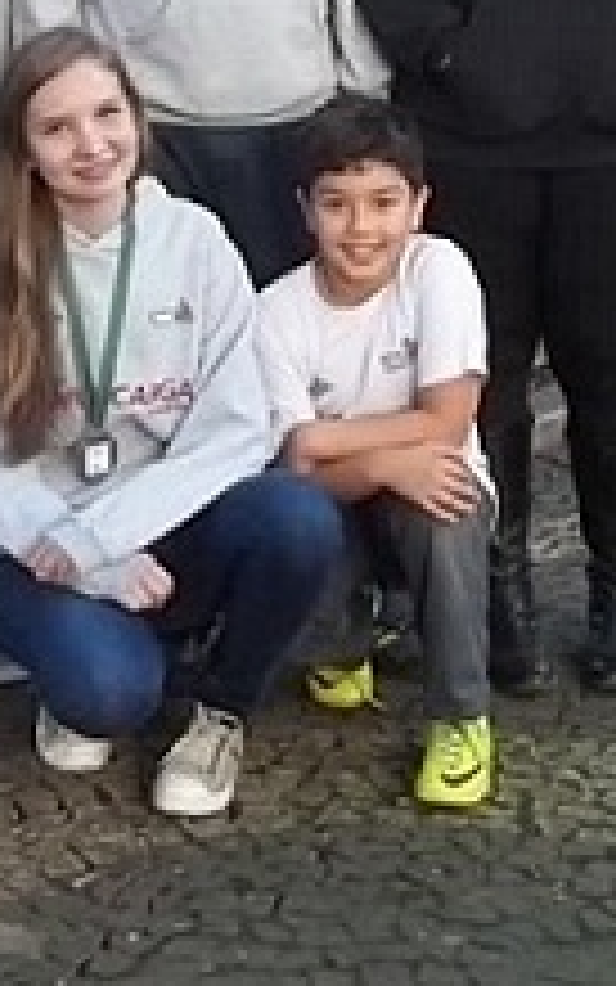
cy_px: -18
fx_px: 3275
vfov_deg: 16.7
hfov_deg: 10.7
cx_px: 92
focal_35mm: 122
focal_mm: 5.7
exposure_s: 1/30
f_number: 2.9
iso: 160
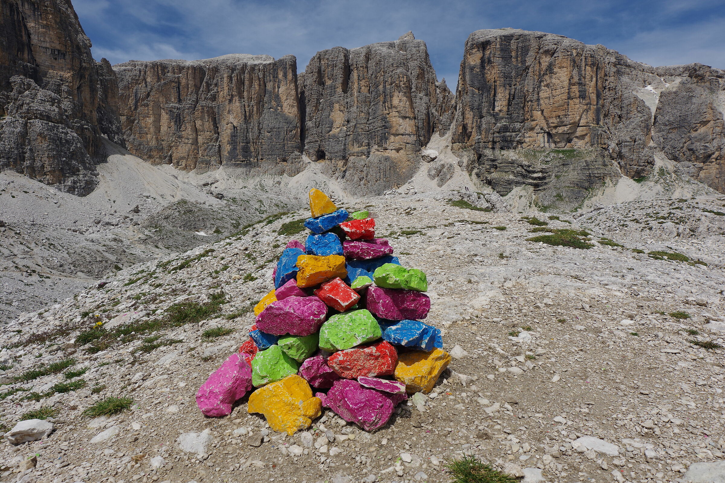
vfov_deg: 59.5
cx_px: 362
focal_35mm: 21
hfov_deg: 81.2
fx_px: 423
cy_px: 242
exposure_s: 1/500
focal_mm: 14
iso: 100
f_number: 8
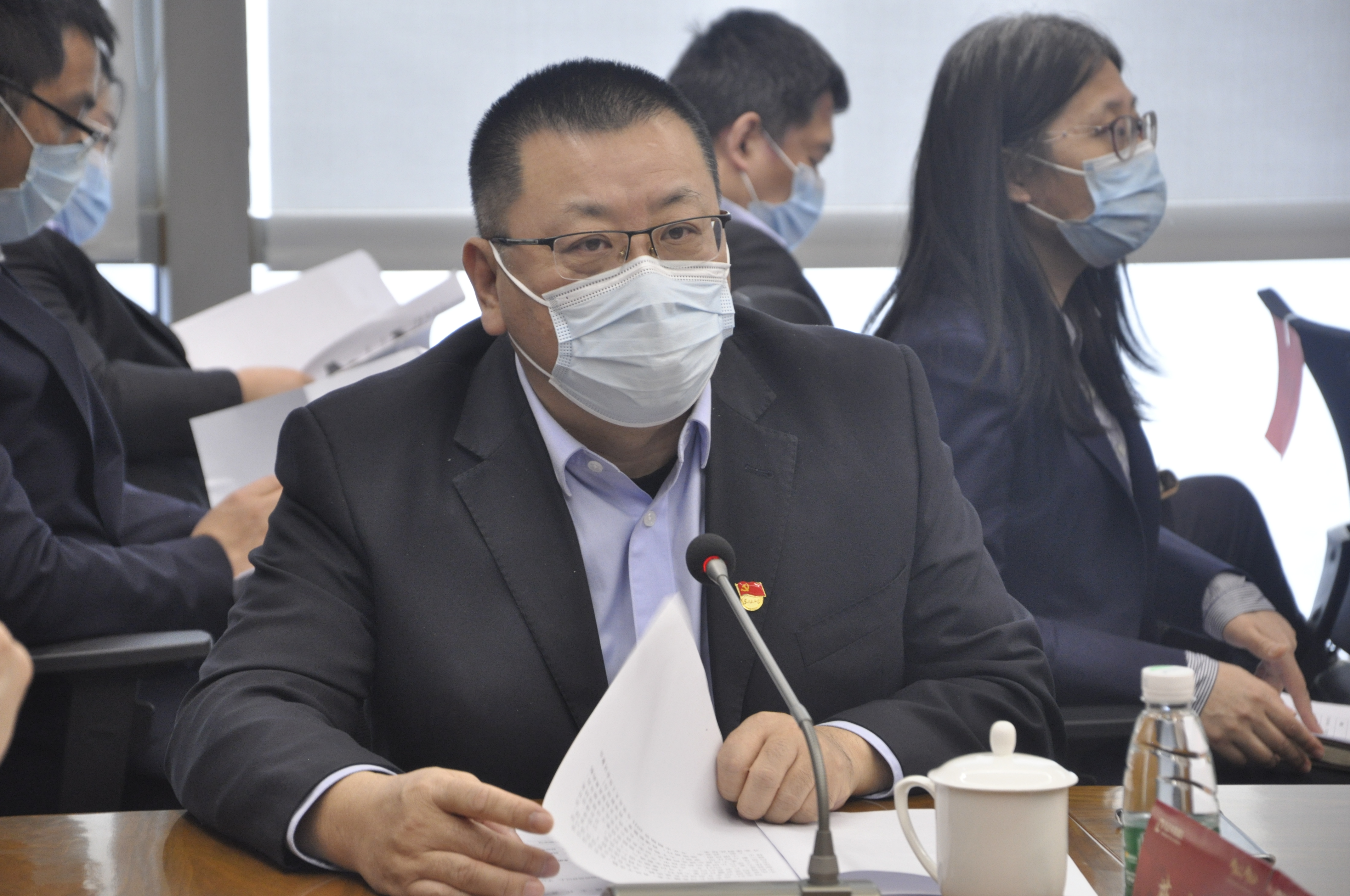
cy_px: 448
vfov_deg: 9.3
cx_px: 675
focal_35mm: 147
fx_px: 5506
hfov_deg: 14.0
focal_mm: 98
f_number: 5.6
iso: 800
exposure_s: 1/60
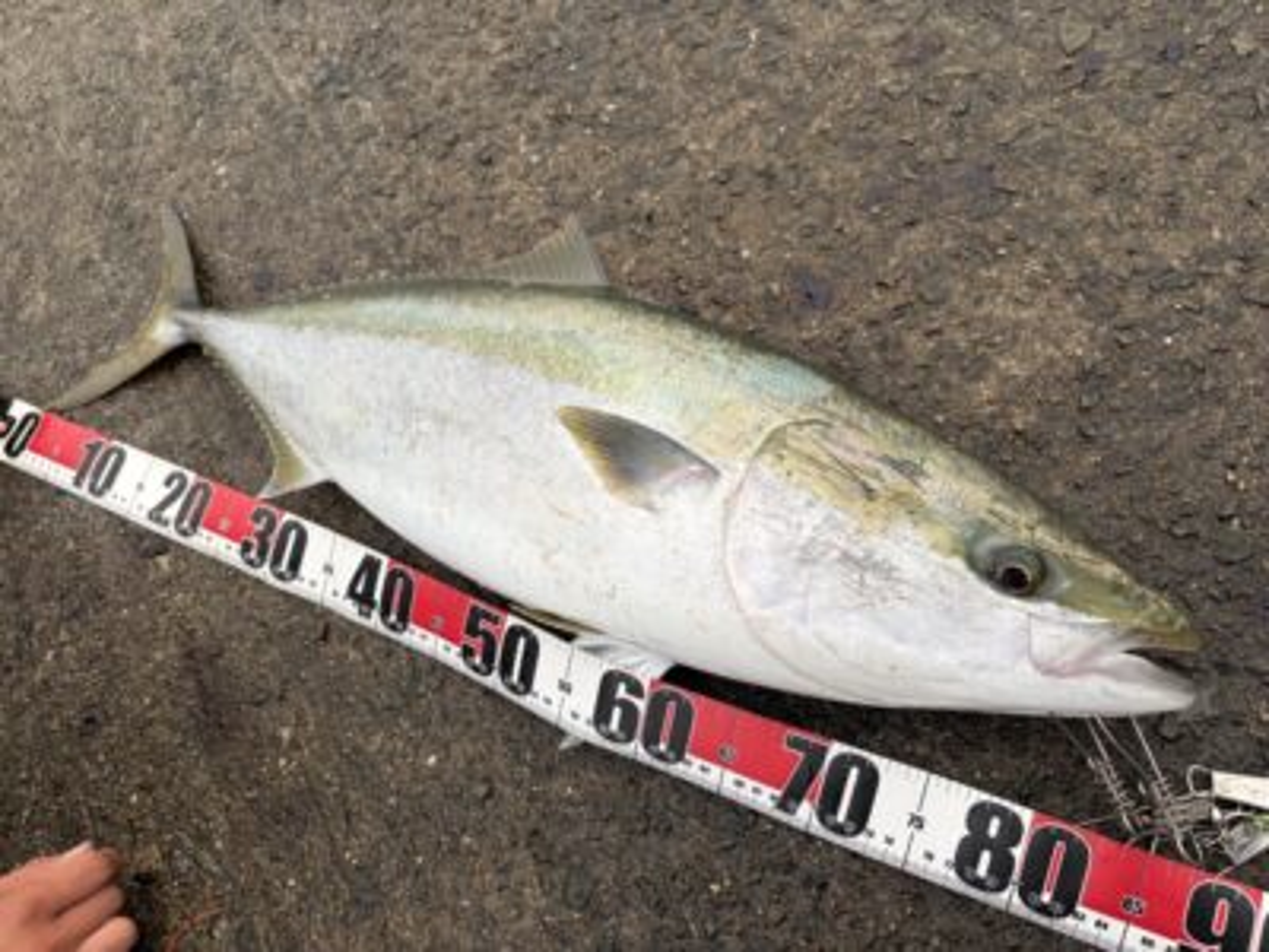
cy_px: 476
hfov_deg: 67.3
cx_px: 634
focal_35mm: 26
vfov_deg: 53.1
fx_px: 953
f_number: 1.6
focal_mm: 5.96
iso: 125
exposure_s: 1/92
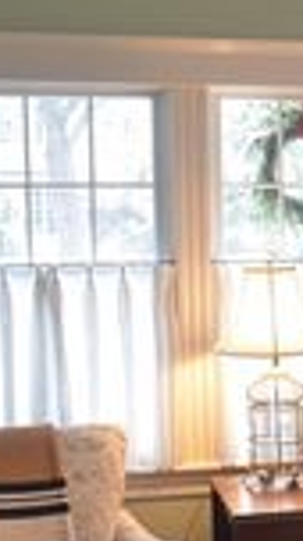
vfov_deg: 22.9
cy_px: 343
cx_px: 503
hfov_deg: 12.1
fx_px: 1334
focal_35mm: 93
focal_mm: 18
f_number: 3.5
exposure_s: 1/50
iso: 800
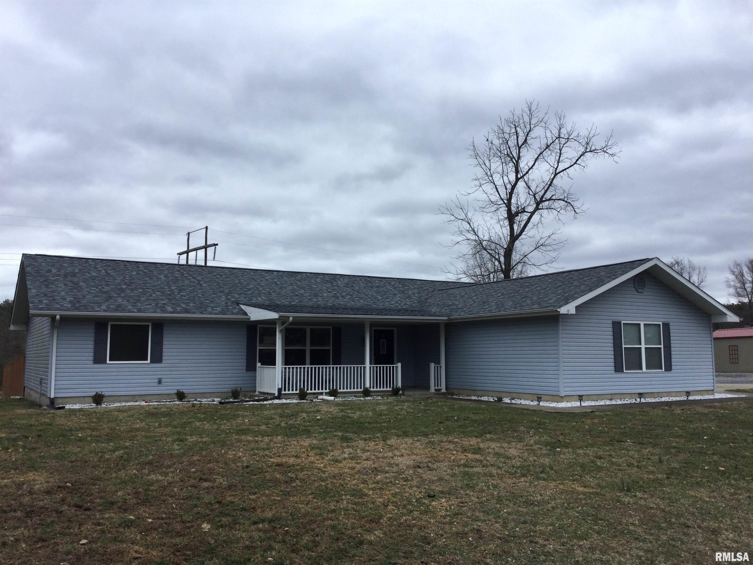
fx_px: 674
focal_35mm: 31
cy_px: 282
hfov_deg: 58.4
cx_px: 376
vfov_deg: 45.4
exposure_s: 1/362
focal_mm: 3.3
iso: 25
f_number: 2.4
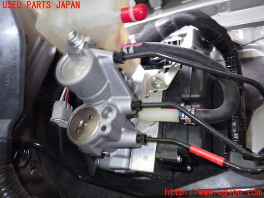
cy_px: 99
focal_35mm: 30
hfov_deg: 60.0
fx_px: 229
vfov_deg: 46.8
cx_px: 132
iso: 500
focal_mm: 5.4
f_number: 6.3
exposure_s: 1/4
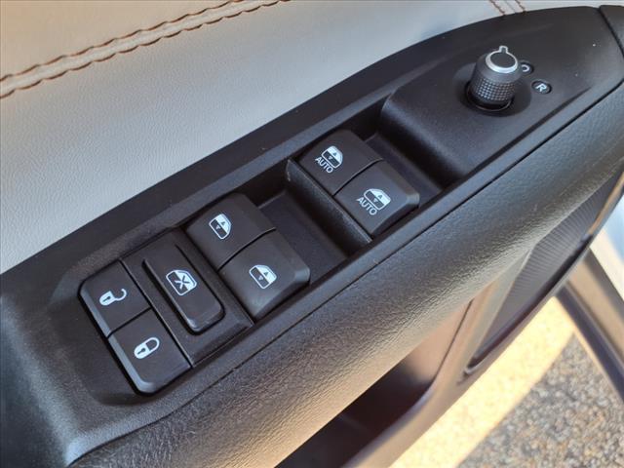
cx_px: 312
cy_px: 234
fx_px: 487
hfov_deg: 65.3
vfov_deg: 51.4
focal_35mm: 27
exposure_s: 1/120
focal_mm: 3.58
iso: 64
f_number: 1.9
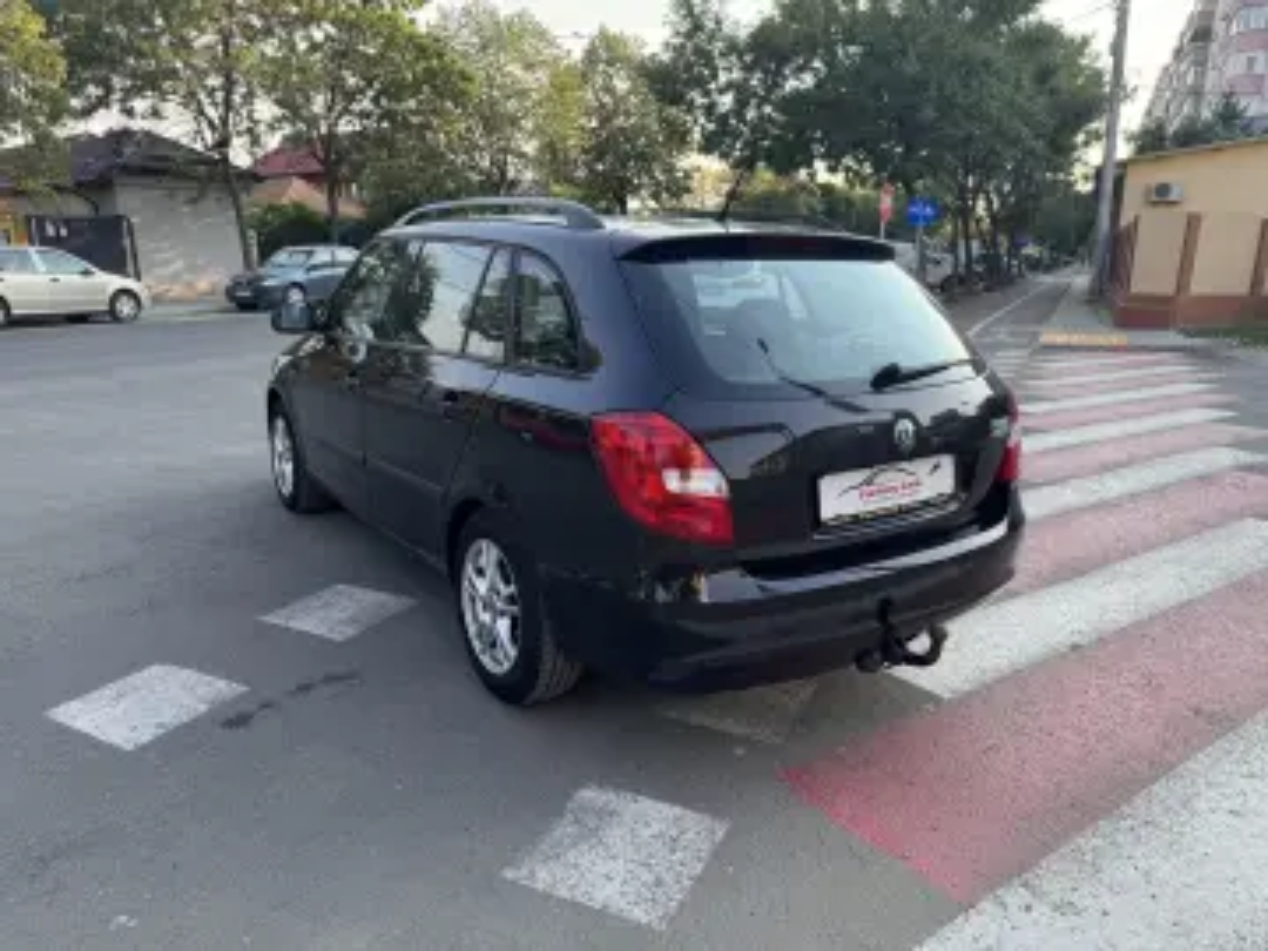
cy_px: 476
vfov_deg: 56.8
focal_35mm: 24
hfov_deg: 71.6
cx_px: 634
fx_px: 879
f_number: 1.78
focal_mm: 6.76
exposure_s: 1/553
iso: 80
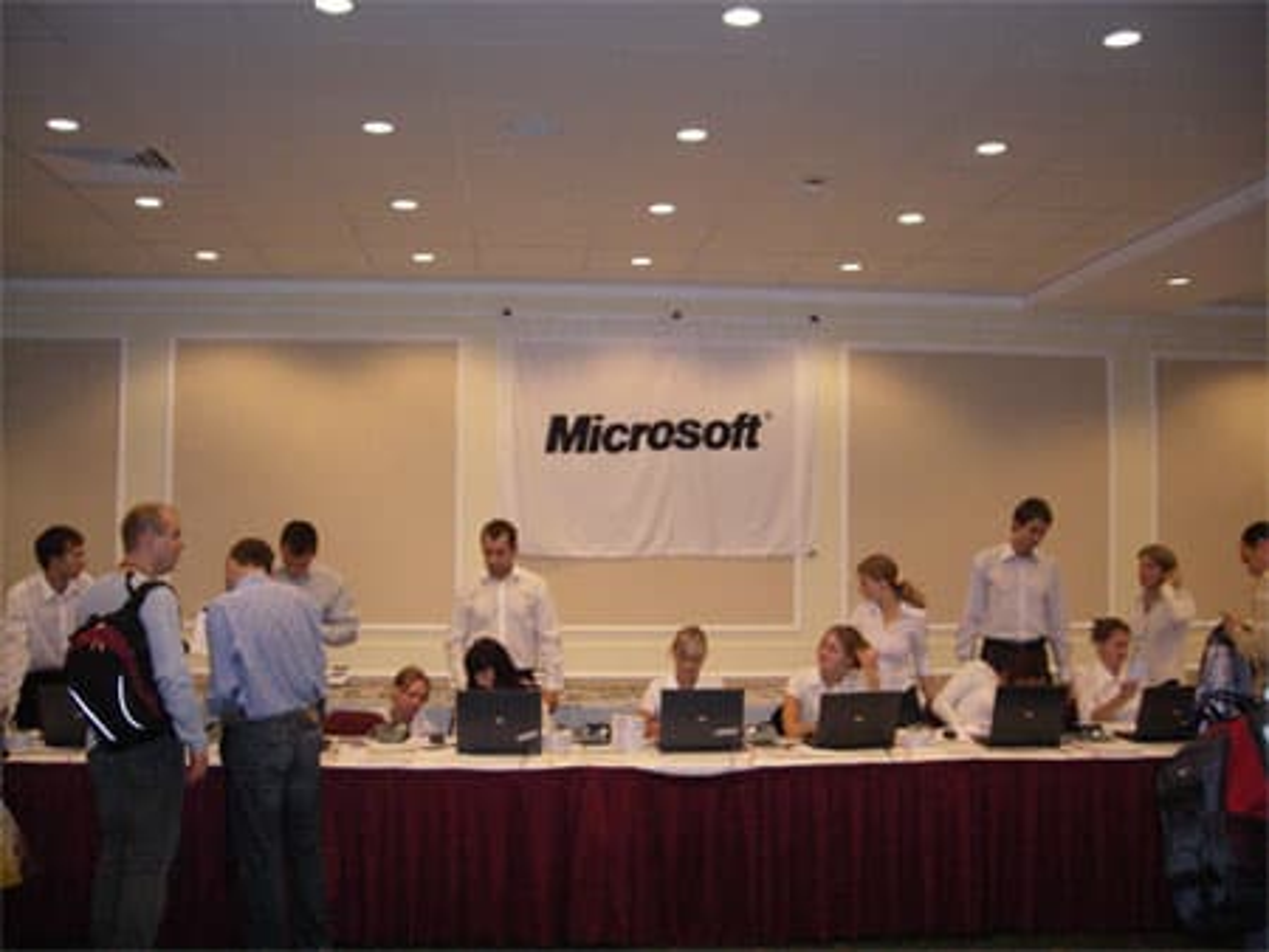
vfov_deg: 37.8
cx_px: 634
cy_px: 476
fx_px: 1394
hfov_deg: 49.0
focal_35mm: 38
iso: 400
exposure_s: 1/50
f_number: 2.7
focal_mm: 6.2
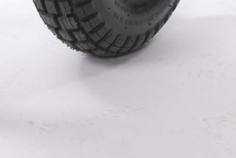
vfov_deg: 3.2
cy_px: -162
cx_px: -73
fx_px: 2835
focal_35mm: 432
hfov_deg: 4.7
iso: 200
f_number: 11
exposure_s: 1/125
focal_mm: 58
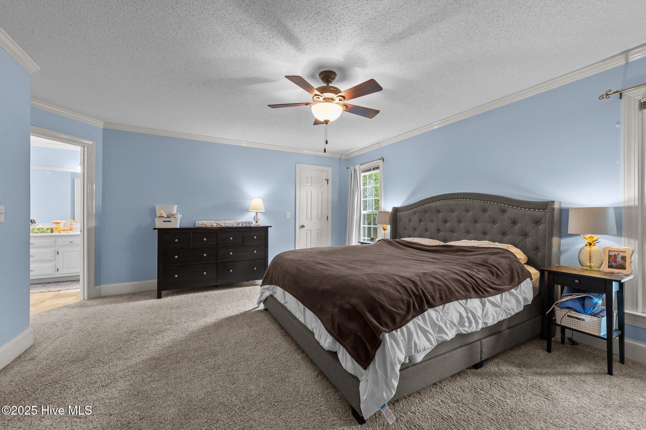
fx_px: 251
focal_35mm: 14
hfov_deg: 104.3
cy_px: 215
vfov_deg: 81.1
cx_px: 323
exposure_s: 1.3
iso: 250
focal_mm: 14
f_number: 8
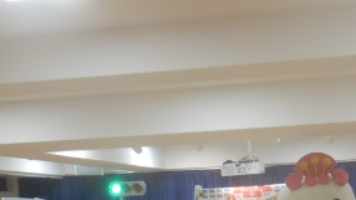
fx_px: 718
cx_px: 278
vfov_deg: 14.8
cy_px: 295
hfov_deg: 27.4
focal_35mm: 76
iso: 125
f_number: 4.2
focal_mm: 5.6
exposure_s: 1/30
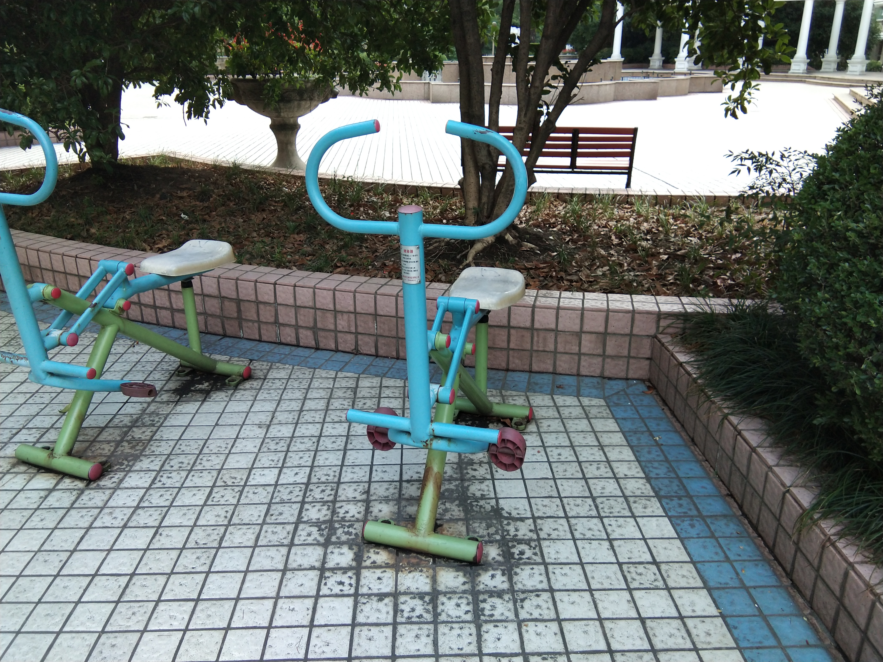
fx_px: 791
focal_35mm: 31
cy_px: 331
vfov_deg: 45.4
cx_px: 442
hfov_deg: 58.4
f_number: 2.2
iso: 64
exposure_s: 1/100
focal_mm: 3.69
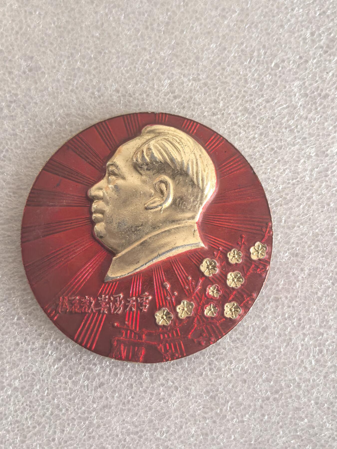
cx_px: 168
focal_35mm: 63
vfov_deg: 30.7
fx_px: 818
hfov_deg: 23.3
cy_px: 224
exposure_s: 1/300
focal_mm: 5.75
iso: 400
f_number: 2
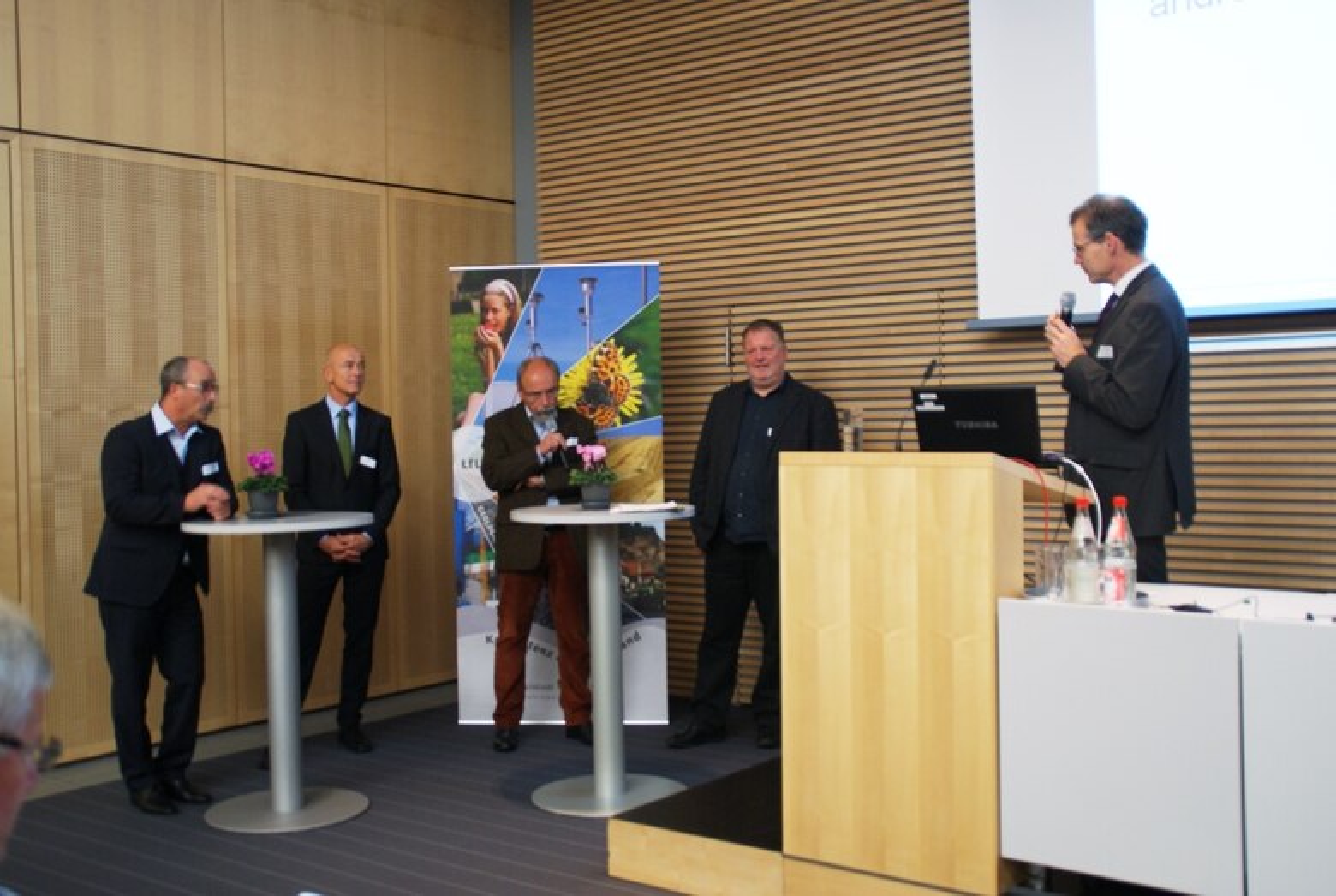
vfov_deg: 37.0
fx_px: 1338
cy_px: 448
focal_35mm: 36
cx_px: 668
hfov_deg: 53.1
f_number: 4
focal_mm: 24
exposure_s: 1/15
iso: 400
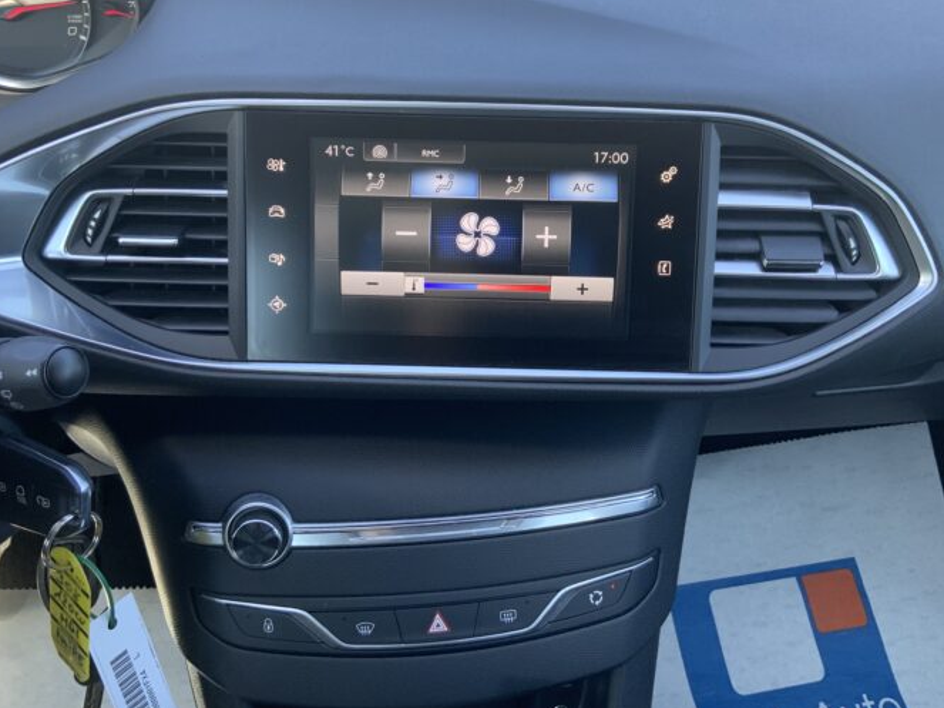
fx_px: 954
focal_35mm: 35
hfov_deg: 52.6
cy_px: 289
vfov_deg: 40.5
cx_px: 488
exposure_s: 1/122
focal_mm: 3
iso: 50
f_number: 1.8
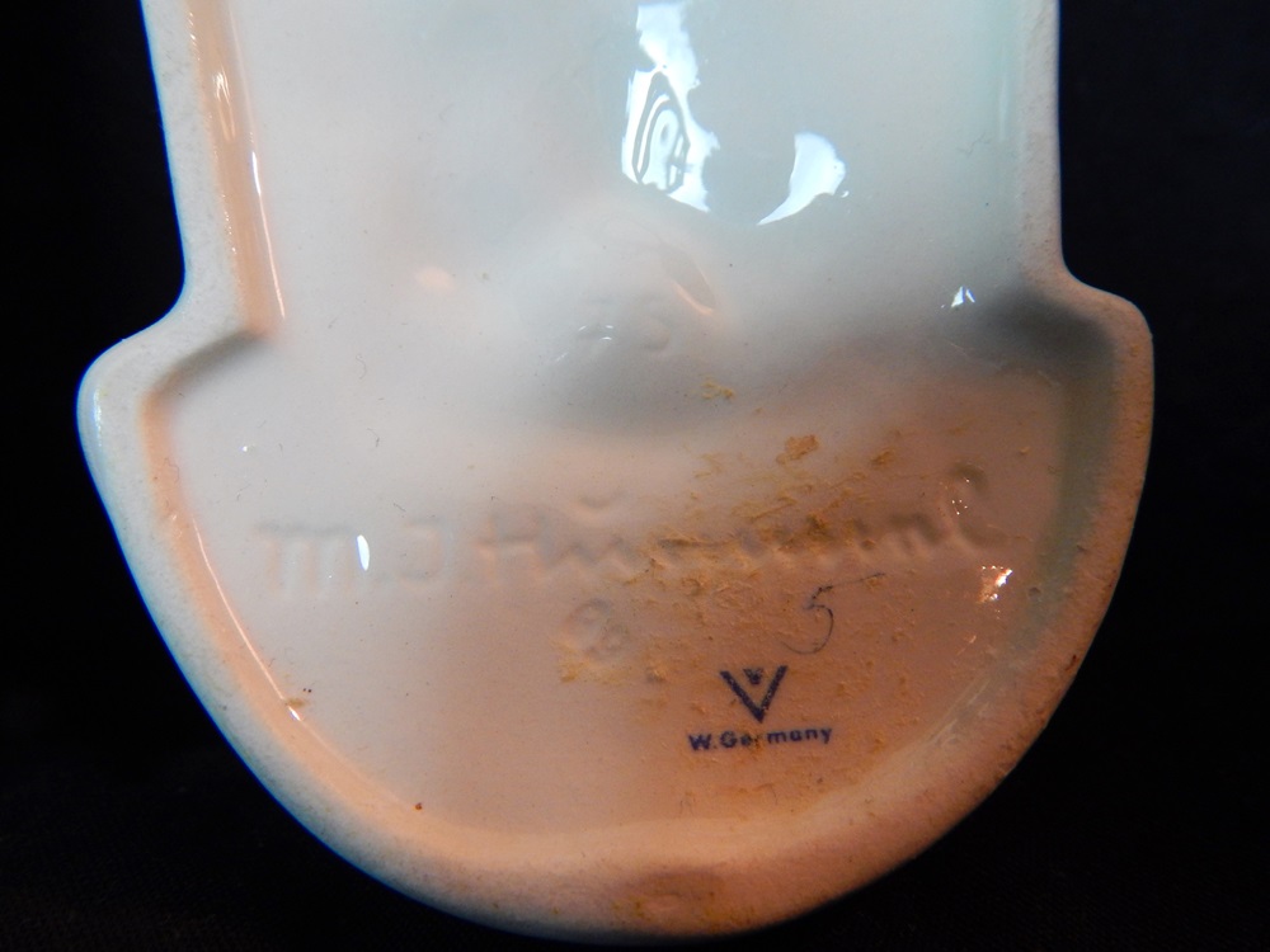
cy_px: 476
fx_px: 917
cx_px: 635
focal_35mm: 25
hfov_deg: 69.4
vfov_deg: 54.9
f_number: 3.1
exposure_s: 1/50
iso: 400
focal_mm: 4.5
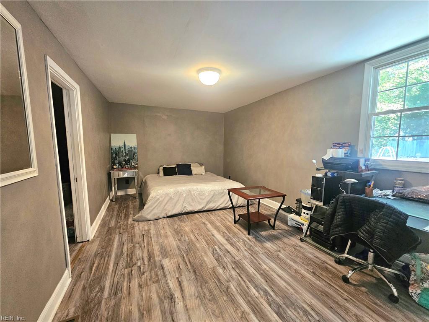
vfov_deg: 89.9
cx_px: 214
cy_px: 161
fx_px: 161
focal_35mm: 13
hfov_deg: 106.2
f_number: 2.2
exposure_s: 1/60.2
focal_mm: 2.2
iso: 320
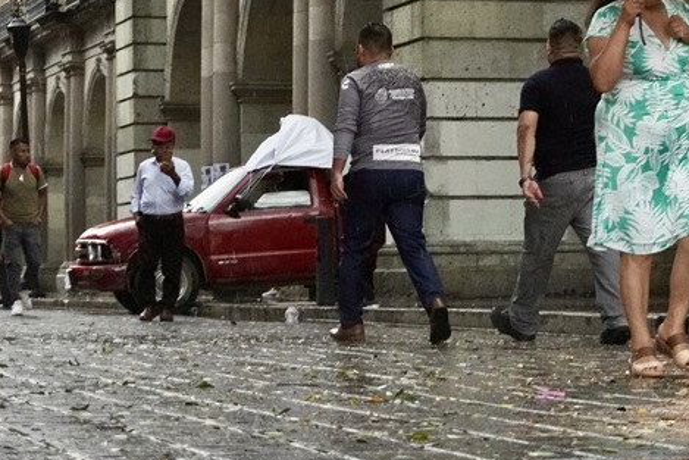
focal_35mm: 144
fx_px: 2757
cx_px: 649
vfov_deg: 9.5
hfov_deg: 14.1
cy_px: 121
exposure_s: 1/250
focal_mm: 50
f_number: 5.6
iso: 6400
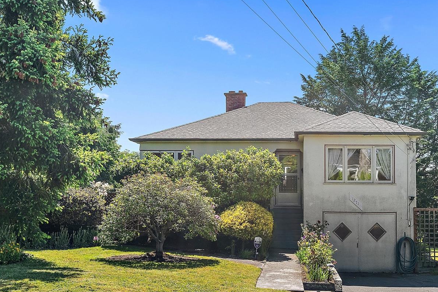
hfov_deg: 49.2
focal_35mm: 39
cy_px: 174
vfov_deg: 34.1
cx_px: 268
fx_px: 475
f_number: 7.1
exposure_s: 1/250
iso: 320
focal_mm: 29
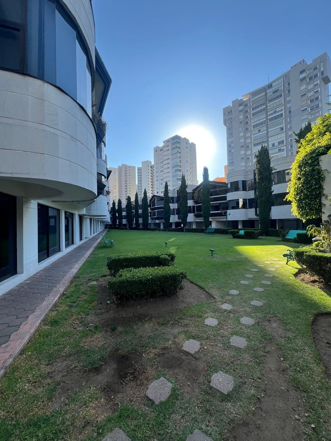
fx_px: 166
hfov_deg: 89.9
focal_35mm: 13
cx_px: 166
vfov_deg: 106.2
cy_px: 220
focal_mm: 1.57
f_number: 1.8
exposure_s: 1/518
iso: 32
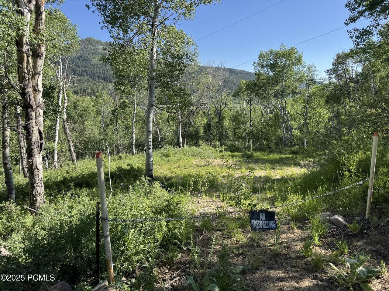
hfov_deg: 71.6
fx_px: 270
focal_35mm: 24
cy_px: 146
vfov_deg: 56.8
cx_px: 194
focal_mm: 6.76
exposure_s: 1/1560
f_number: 1.78
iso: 80
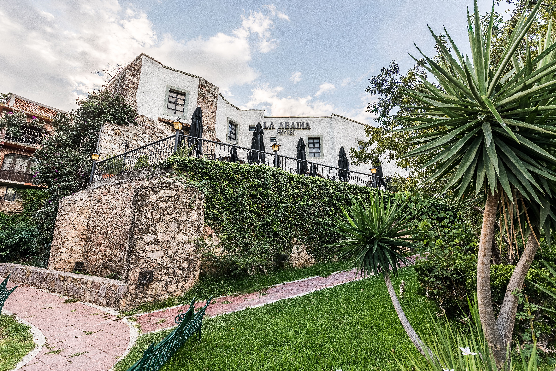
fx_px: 232
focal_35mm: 15
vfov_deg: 77.4
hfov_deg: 100.4
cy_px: 186
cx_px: 278
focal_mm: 15
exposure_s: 1/500
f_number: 8
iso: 64
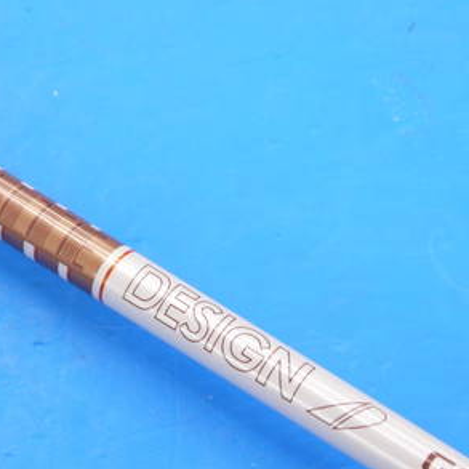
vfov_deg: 10.8
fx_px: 2483
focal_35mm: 162
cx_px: 187
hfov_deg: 10.8
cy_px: 266
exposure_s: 1/80
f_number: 5.6
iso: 500
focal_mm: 42
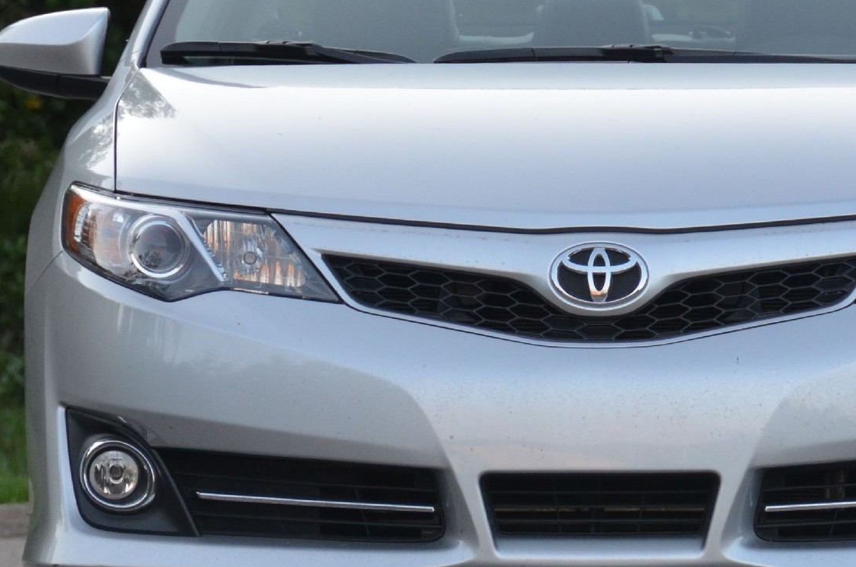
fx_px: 12124
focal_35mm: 511
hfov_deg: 4.0
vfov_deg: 2.7
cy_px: 278
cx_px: 578
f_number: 5.6
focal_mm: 150
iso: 1100
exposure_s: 1/500
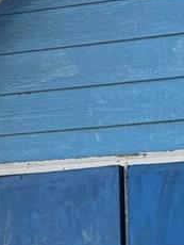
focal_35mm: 125
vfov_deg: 15.1
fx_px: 884
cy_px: 304
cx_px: 271
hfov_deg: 11.4
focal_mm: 6.76
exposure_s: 1/315
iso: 80
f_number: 1.78
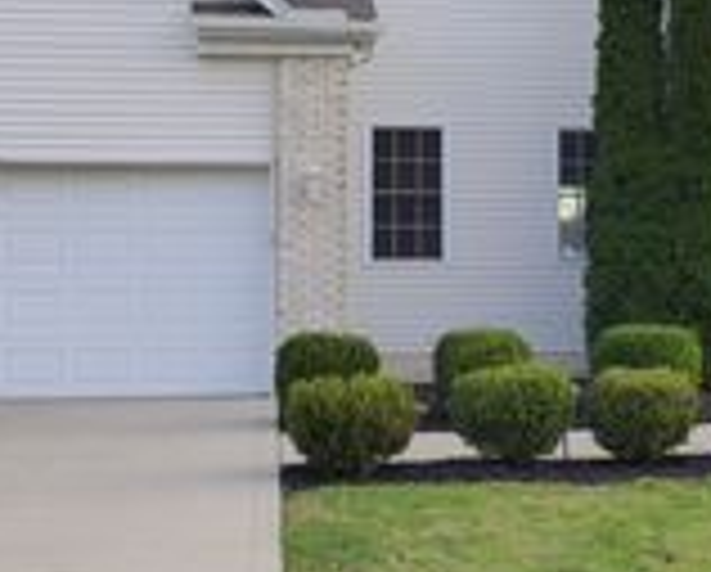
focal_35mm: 71
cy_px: 230
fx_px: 1497
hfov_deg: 26.4
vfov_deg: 21.6
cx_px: 531
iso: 160
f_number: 1.4
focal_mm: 4.7
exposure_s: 1/200
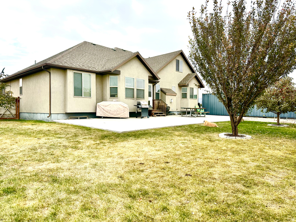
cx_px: 148
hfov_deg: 71.6
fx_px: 205
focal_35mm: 24
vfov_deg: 56.8
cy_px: 111
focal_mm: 6.86
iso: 80
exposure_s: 1/1144
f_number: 1.78
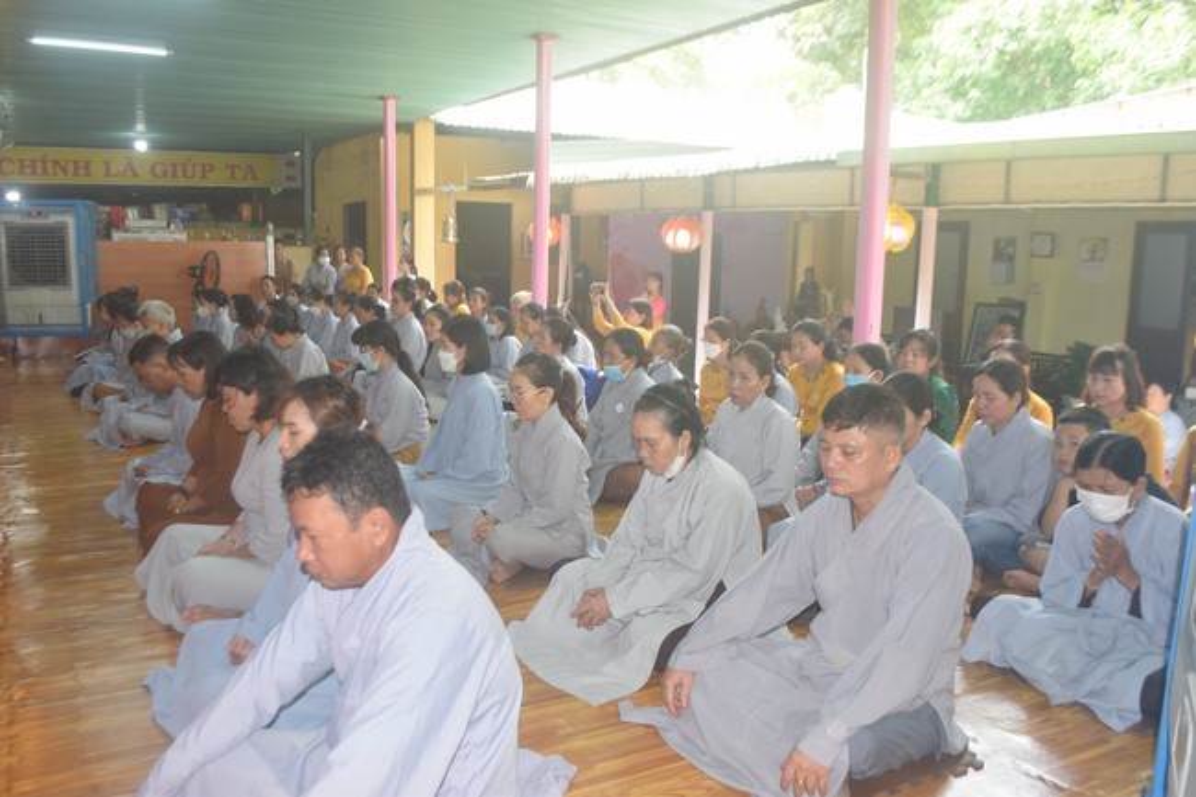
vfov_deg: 43.6
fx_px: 996
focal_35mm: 30
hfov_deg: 61.9
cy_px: 398
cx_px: 598
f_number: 5.6
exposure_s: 1/125
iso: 640
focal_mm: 20
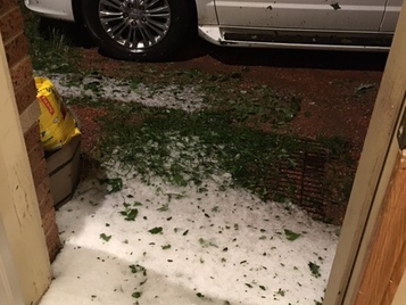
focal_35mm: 39
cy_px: 108
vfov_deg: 36.6
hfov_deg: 47.8
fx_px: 458
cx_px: 202
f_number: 2.2
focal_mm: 4.15
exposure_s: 1/4
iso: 100
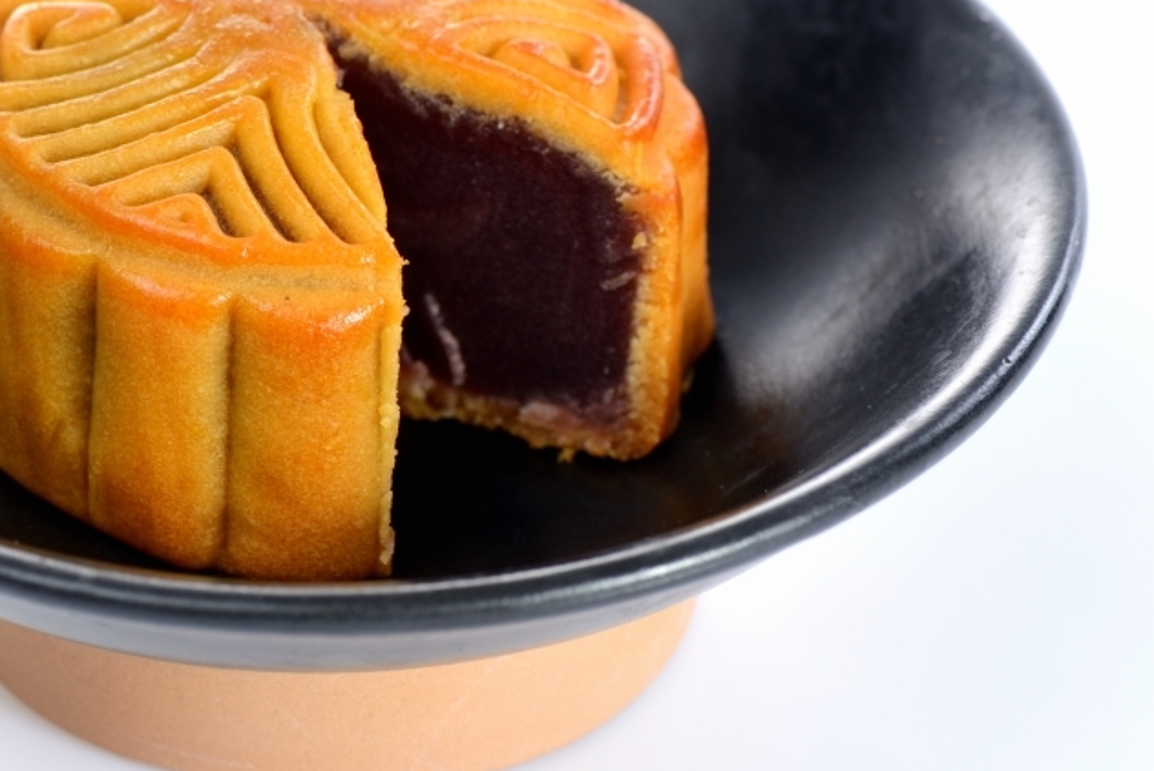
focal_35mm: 170
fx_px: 5452
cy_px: 287
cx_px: 274
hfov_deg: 12.0
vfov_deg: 8.1
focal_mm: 105
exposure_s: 1/125
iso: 100
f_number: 11
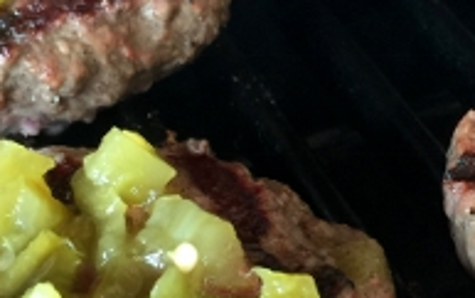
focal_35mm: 102
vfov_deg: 12.8
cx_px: 374
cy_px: 190
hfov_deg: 20.2
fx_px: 1322
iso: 32
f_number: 2.2
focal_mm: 4.15
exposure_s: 1/15
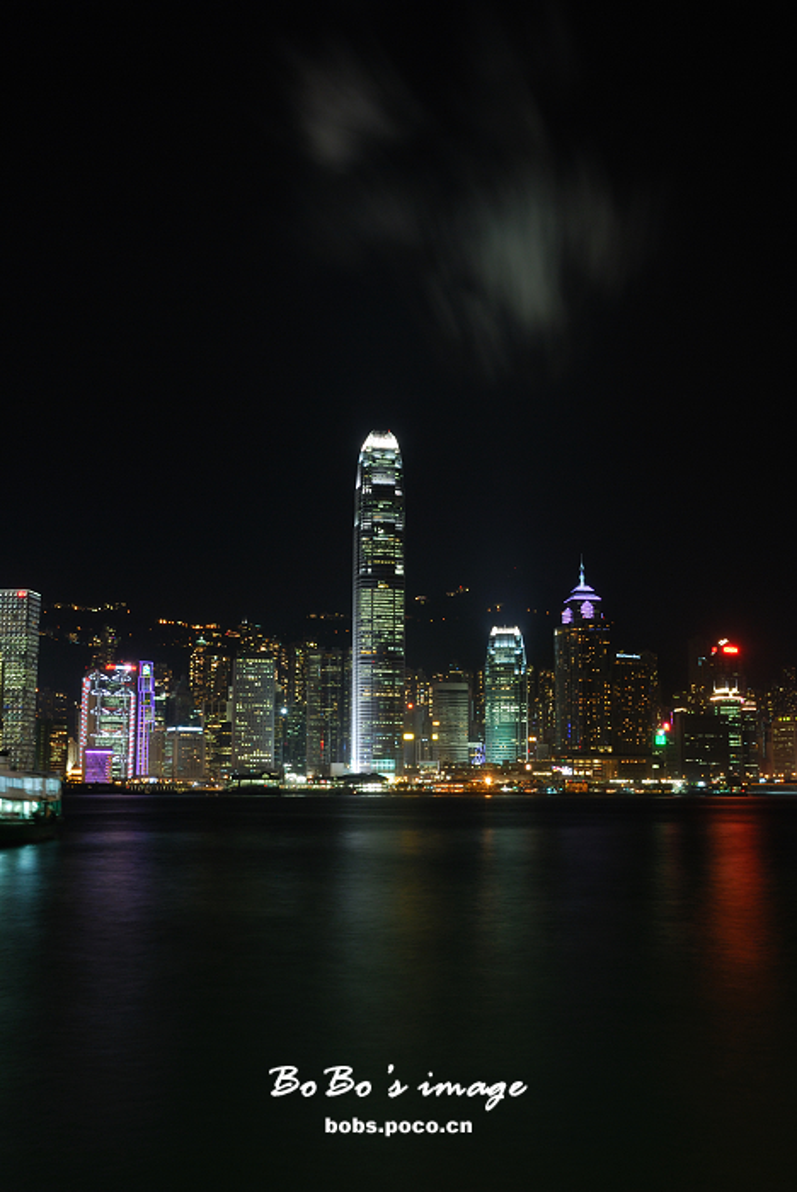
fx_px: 1243
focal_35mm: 38
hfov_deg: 35.6
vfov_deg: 51.2
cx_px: 398
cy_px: 596
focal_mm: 25
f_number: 16
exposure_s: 28
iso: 100
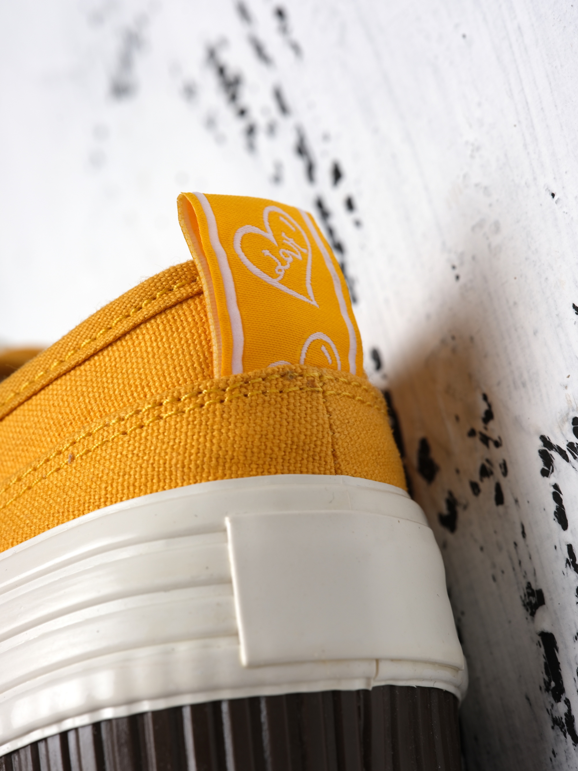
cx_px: 289
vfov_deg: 20.7
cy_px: 386
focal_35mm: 95
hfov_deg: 15.6
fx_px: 2115
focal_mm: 120
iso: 160
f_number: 14
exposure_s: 1/100
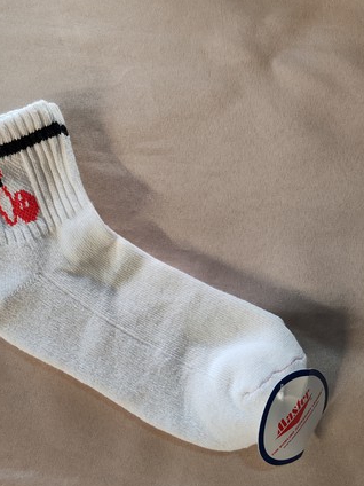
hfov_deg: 40.4
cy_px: 249
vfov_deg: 52.6
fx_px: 491
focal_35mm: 35
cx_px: 133
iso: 2000
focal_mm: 6.12
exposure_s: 1/100
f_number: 1.9
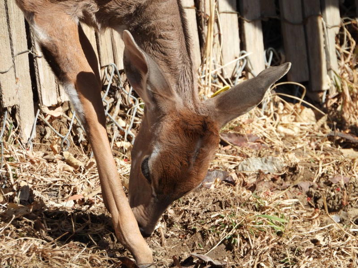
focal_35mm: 1100
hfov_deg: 1.8
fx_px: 11376
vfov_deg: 1.4
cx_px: 179
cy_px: 134
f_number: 5.6
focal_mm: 198
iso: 100
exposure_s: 1/400
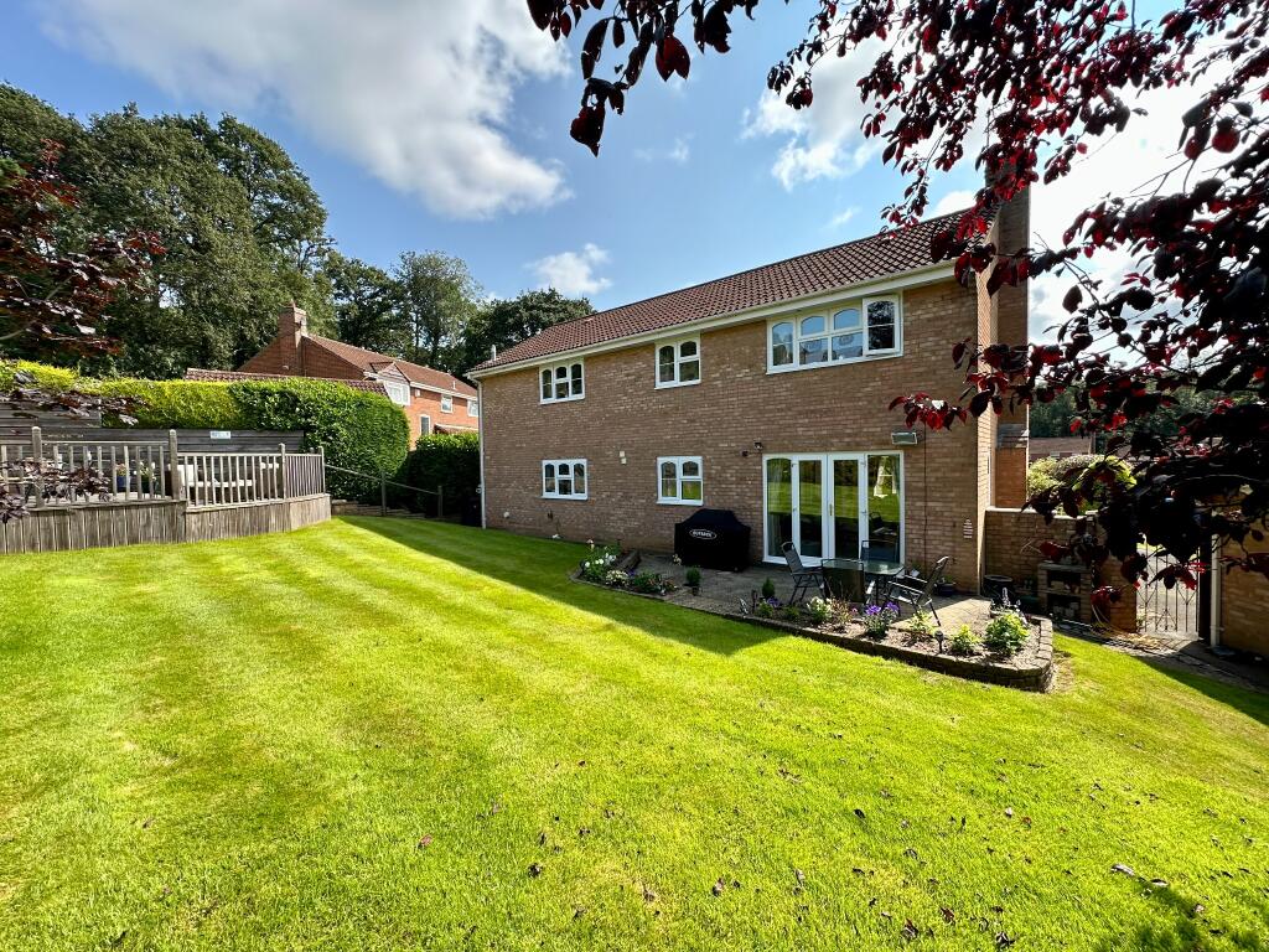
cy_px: 476
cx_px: 634
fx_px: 513
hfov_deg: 102.1
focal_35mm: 14
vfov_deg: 85.7
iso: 40
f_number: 2.2
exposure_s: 1/561
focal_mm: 2.22
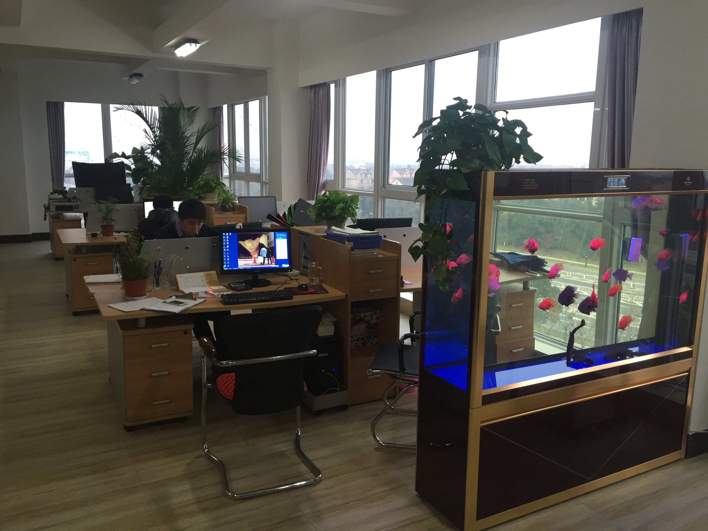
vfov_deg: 48.2
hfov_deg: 61.7
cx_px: 354
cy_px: 266
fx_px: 593
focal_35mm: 29
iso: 80
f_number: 2.2
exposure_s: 1/33
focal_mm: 4.15
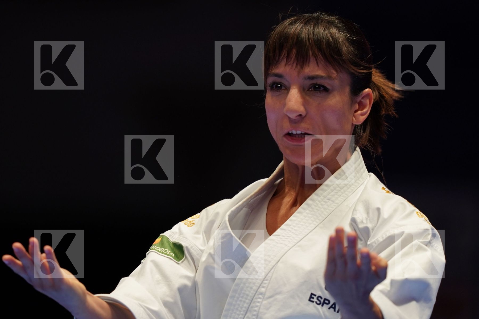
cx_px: 240
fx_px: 7983
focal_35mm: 600
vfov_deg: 2.3
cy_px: 160
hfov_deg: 3.4
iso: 640
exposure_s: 1/500
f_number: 2.8
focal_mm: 400
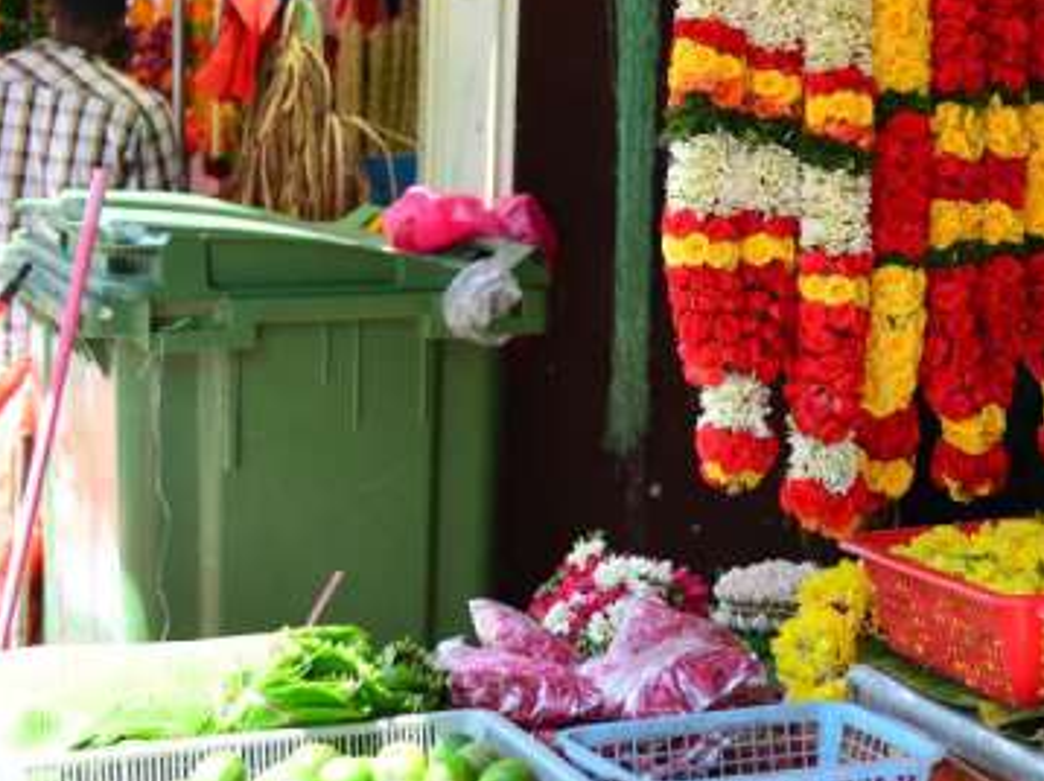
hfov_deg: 22.4
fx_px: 2592
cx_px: 872
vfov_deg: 16.9
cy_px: 90
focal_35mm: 86
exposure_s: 1/50
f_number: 4
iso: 100
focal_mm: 40
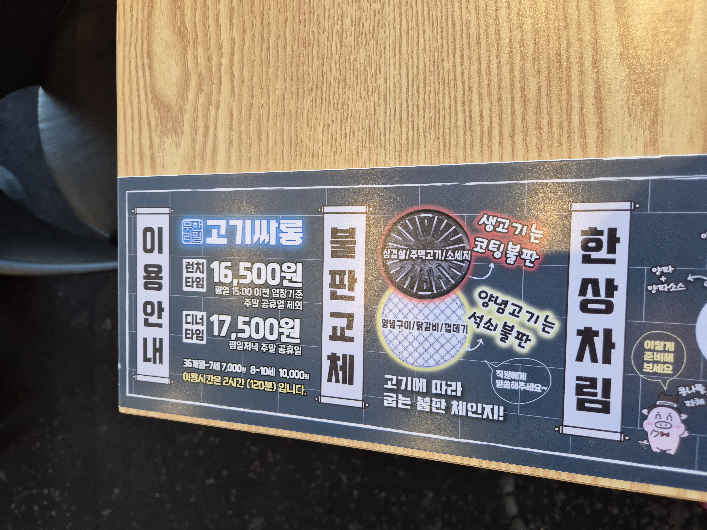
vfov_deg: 58.9
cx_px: 354
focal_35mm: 23
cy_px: 265
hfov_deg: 73.9
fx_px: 470
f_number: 1.8
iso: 80
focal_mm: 5.4
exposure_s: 1/120
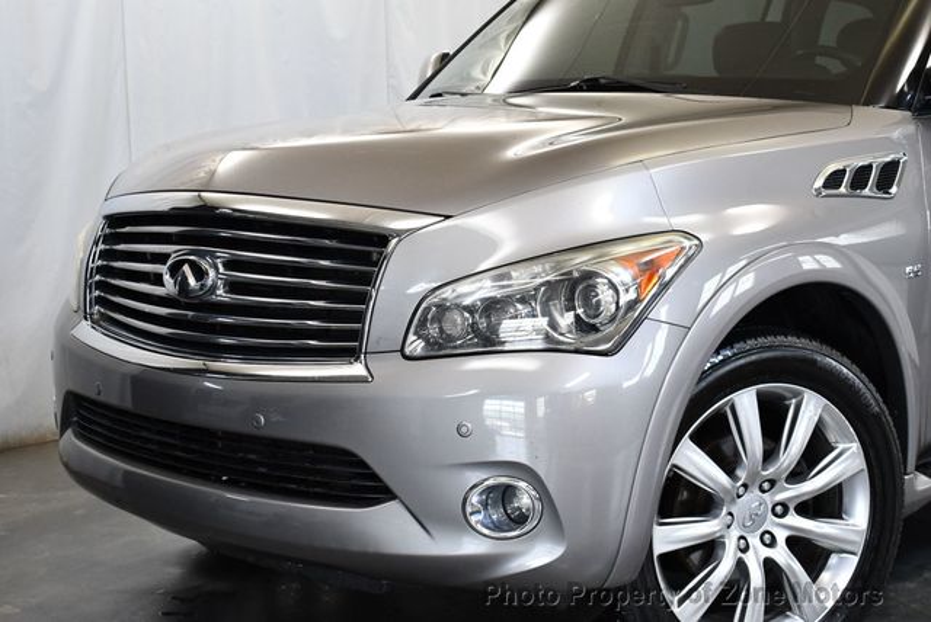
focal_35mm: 60
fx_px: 1553
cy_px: 311
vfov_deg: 22.7
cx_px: 466
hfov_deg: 33.4
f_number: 4.2
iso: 1000
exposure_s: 1/125
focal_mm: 30
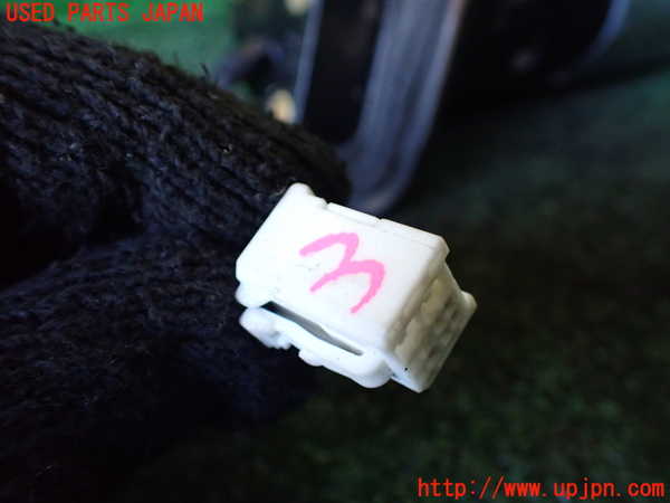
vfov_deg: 46.8
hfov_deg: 60.0
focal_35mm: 30
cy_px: 252
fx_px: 581
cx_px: 335
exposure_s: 1/125
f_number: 2.3
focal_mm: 5.4
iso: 800
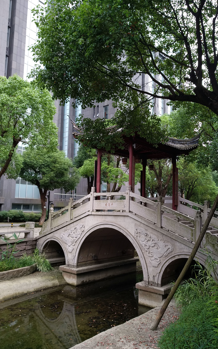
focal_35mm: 24
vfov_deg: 74.8
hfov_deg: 50.9
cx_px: 124
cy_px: 177
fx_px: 228
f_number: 2.2
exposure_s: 1/104
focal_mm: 3.81
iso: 125
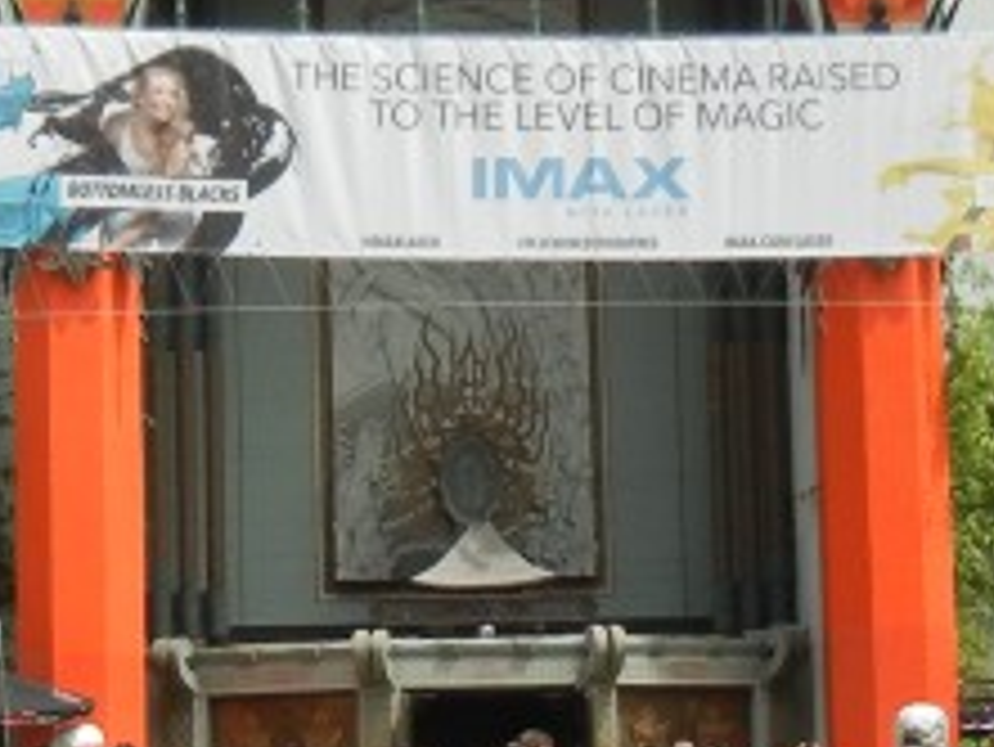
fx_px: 3994
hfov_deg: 14.2
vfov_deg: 10.7
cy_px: 342
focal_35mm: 139
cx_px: 346
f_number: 3.5
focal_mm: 5.4
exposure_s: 1/810
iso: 160
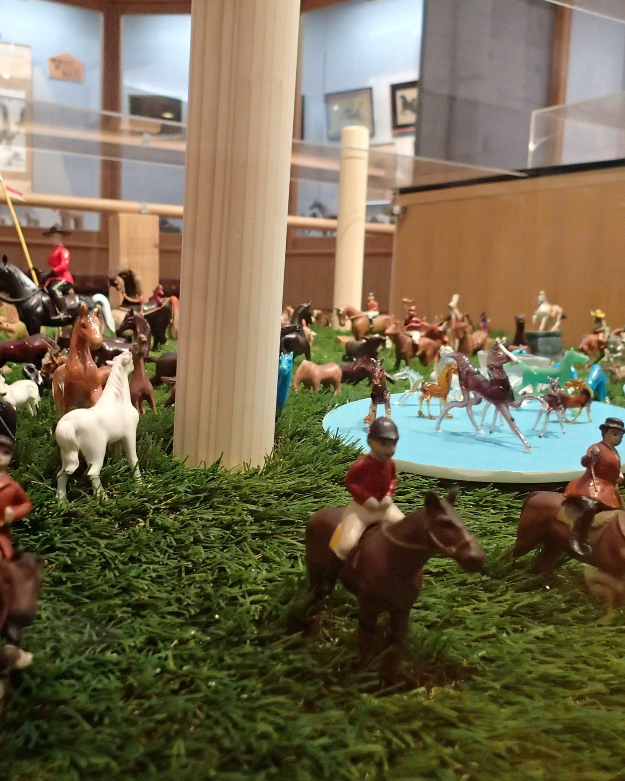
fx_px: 763
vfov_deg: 54.2
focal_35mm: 33
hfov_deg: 44.4
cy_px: 392
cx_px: 269
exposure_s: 1/60
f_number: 2
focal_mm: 4.5
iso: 800
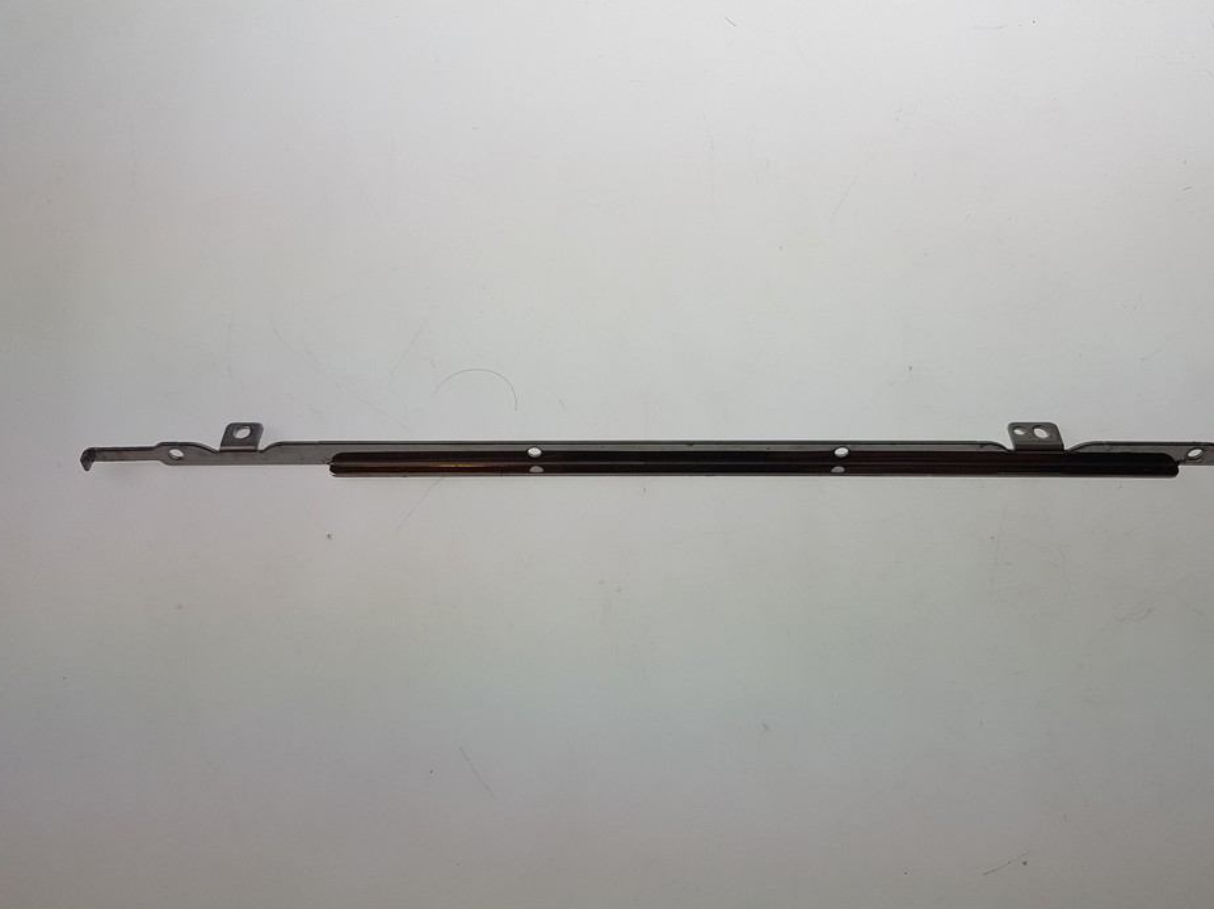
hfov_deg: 59.9
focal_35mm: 30
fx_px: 1052
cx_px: 669
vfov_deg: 46.8
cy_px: 456
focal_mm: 4.2
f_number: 1.7
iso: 40
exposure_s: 1/205
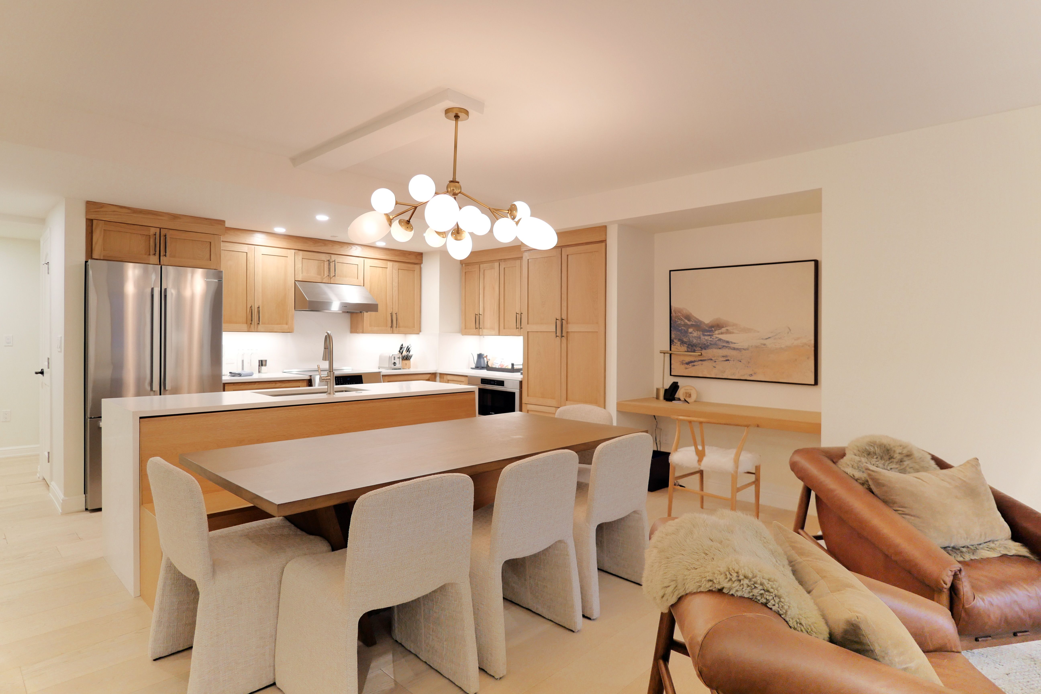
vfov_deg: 67.4
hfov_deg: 90.0
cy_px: 347
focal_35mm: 18
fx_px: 520
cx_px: 520
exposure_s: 1/40
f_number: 1.7
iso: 800
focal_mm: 9
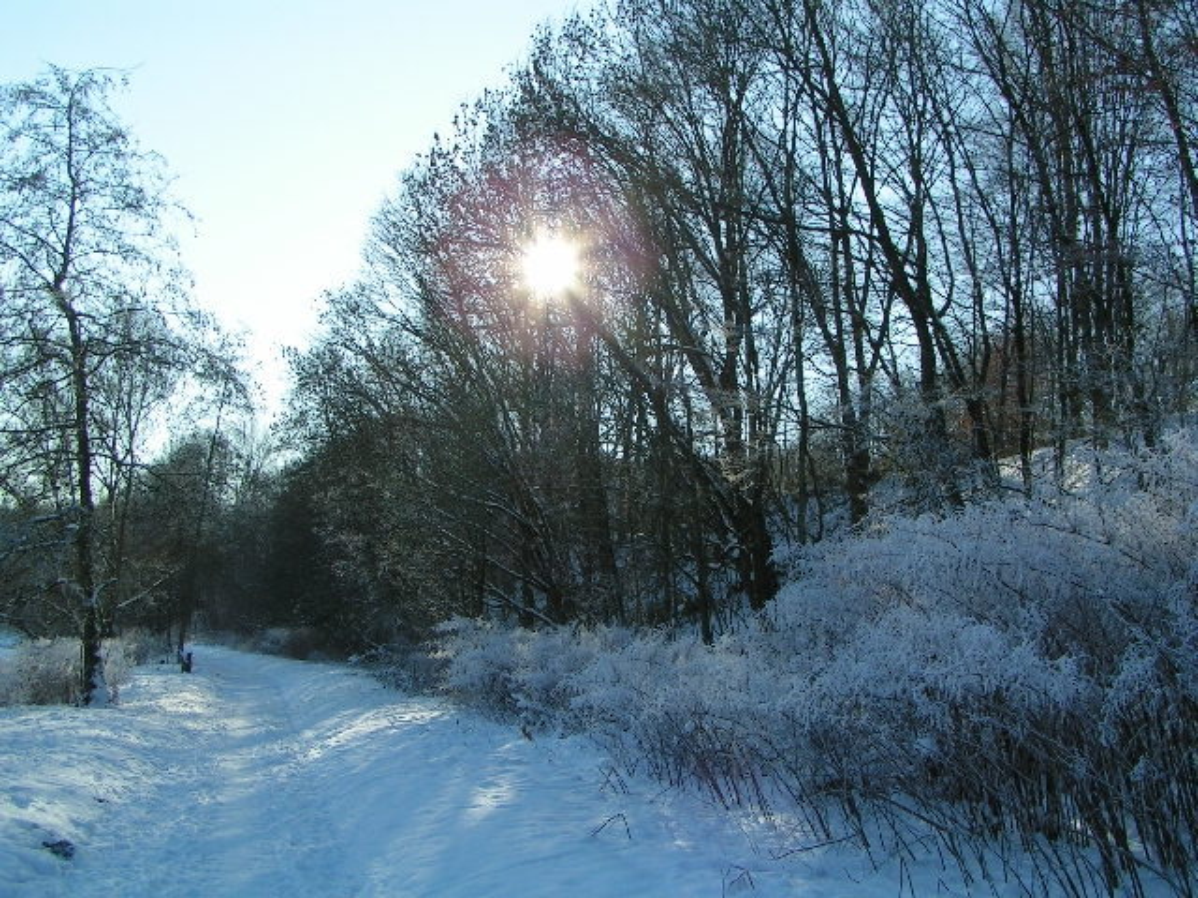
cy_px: 449
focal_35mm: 38
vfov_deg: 37.7
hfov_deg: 49.0
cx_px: 599
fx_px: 1315
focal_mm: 5.8
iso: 50
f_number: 5.6
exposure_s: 1/320
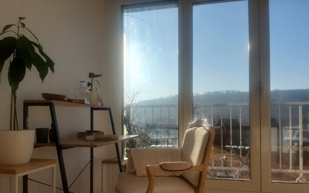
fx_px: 244
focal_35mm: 29
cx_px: 155
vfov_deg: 42.9
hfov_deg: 64.6
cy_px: 115
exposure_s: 1/1718
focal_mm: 3.93
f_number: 1.7
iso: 40
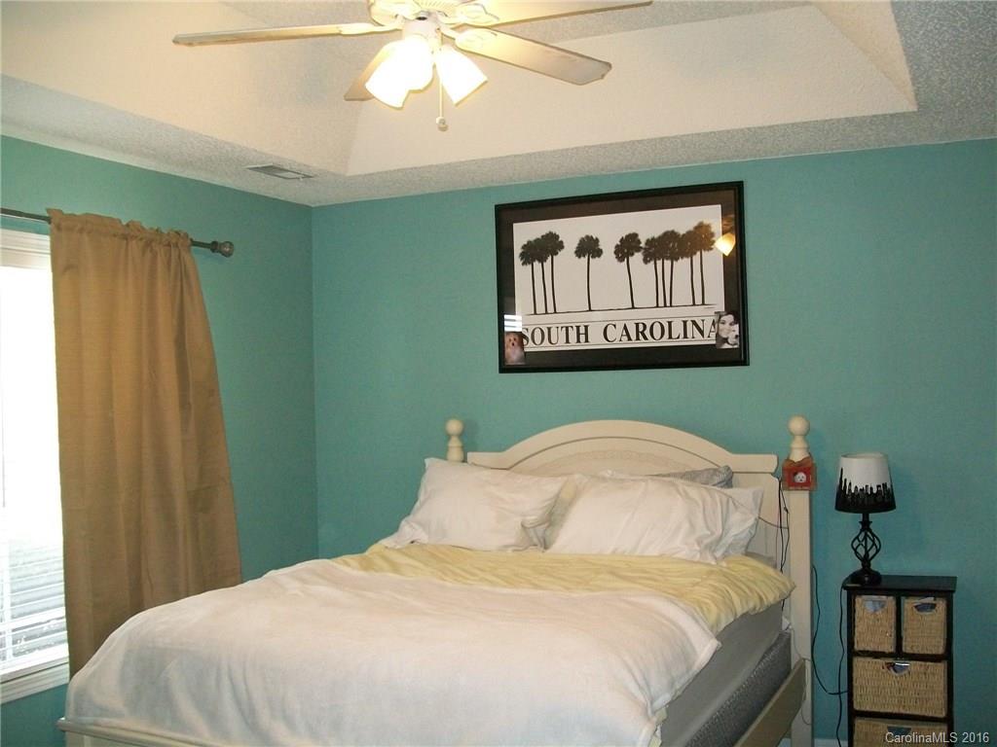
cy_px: 374
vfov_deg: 39.7
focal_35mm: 36
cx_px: 498
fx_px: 1037
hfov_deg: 51.4
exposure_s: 1/60
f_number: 2.7
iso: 160
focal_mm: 6
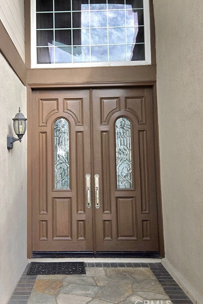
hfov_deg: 36.5
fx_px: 304
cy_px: 139
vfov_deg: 53.0
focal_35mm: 36
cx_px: 65
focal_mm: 5.4
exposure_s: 1/3333
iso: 80
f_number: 1.8
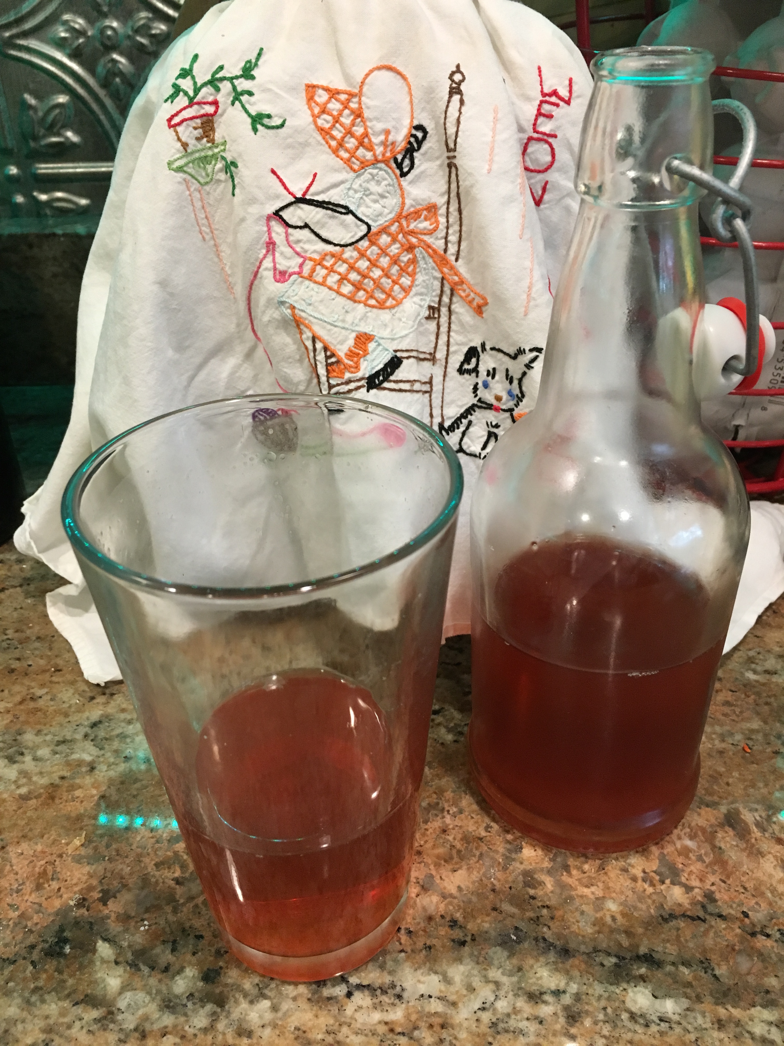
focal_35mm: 29
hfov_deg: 48.2
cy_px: 523
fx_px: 876
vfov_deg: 61.7
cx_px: 392
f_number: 2.2
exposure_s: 1/30
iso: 160
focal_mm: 4.15
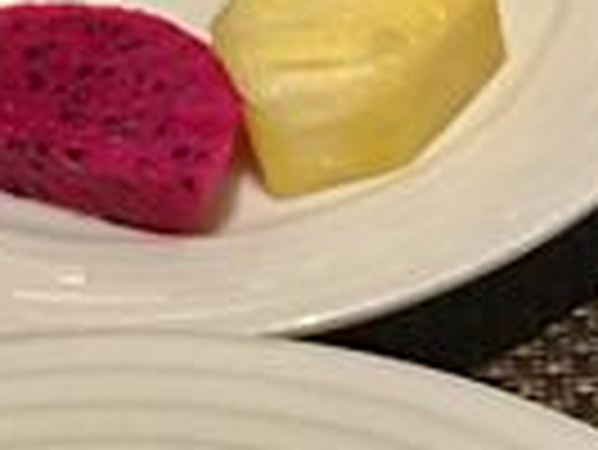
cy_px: 752
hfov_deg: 11.0
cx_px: 805
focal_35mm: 174
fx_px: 3009
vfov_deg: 8.3
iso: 80
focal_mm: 4.15
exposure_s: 1/10
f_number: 2.2
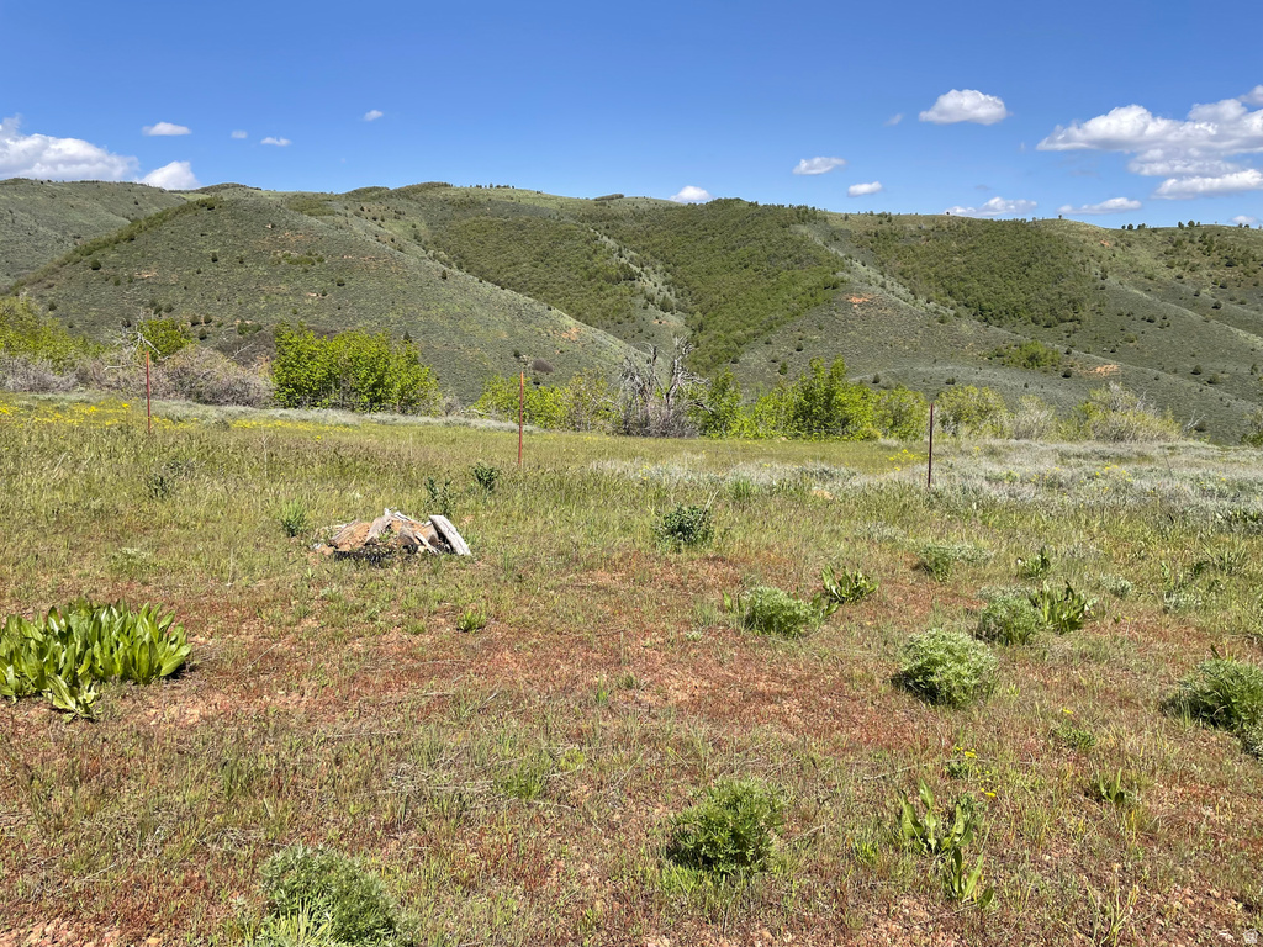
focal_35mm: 26
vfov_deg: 53.1
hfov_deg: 67.3
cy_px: 474
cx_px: 632
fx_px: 949
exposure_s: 1/3401
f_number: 1.6
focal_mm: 4.2
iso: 32
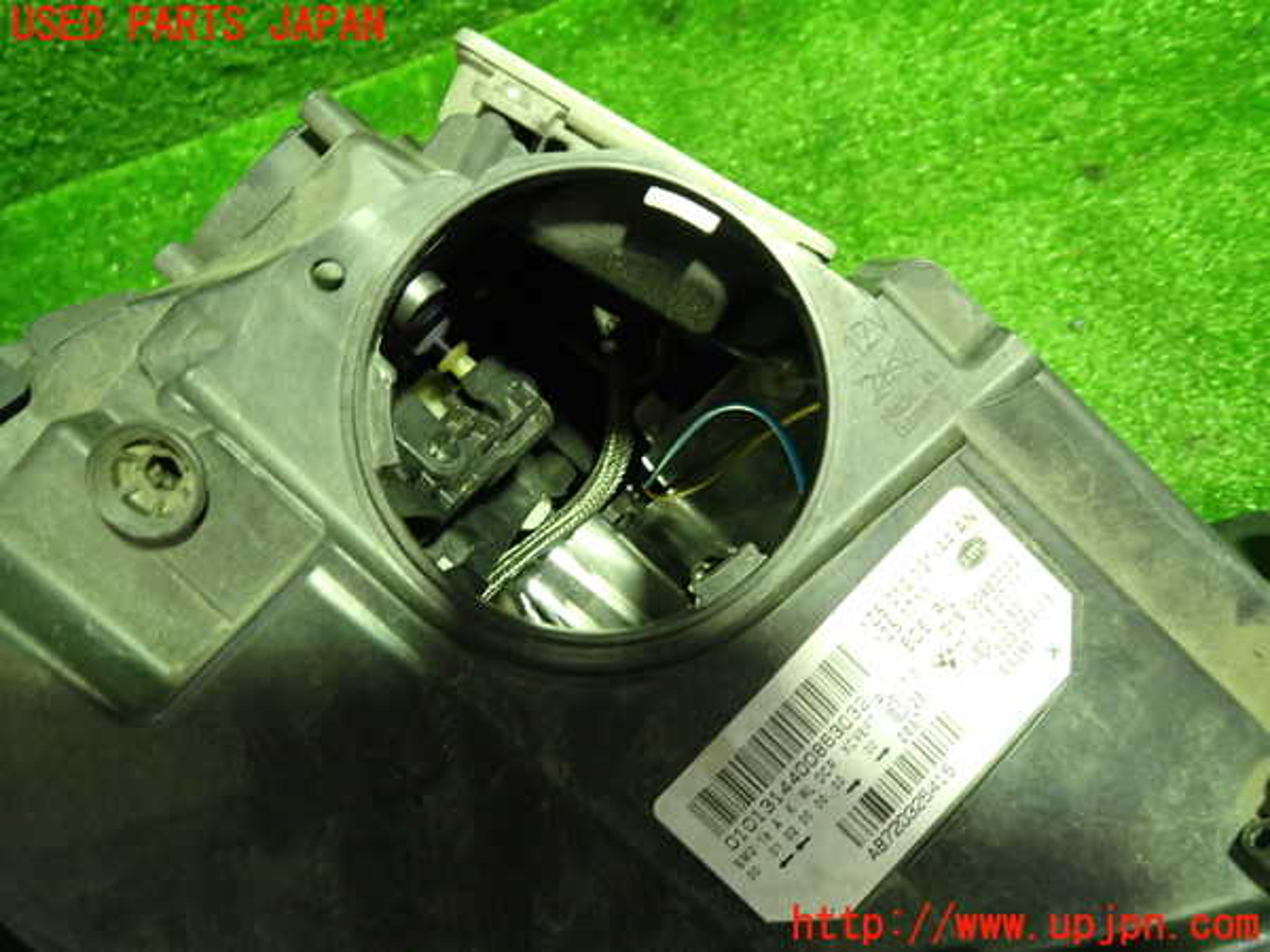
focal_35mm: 25
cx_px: 635
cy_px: 476
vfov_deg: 54.9
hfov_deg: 69.4
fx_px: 917
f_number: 2
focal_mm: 4.5
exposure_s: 1/30
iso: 400
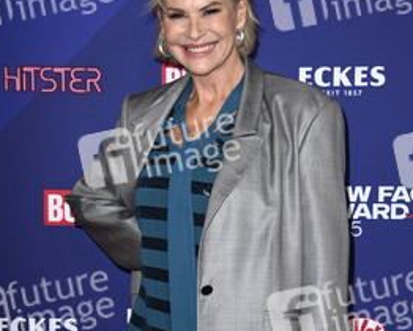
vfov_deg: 16.5
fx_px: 1138
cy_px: 230
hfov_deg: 20.6
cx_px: 205
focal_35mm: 93
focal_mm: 65
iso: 640
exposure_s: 1/250
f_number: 5.6
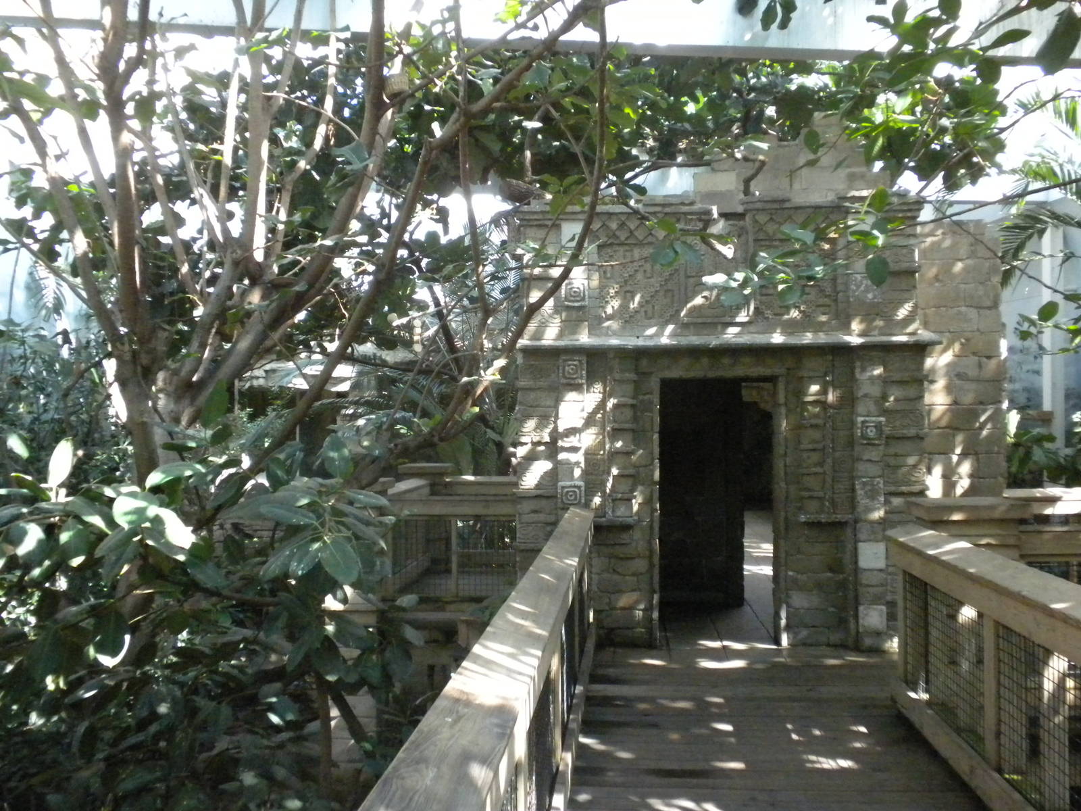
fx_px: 1155
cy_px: 406
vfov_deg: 38.7
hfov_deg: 50.1
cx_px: 540
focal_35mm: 37
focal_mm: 6.6
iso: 800
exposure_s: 1/103
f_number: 3.5
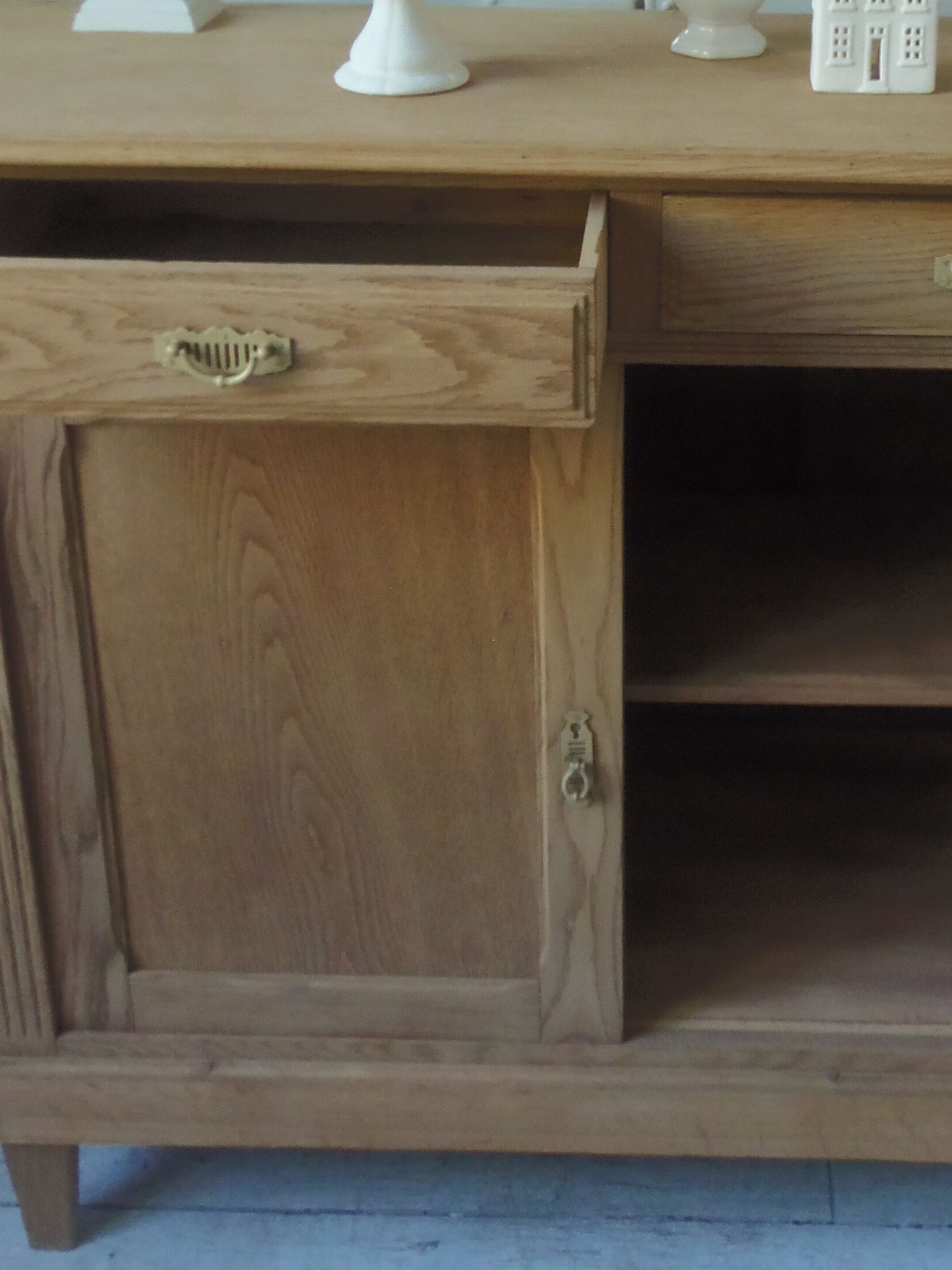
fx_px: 1724
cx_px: 611
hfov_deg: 30.7
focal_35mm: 47
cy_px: 255
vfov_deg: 38.9
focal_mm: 4.3
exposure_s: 1/30
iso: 160
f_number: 2.9
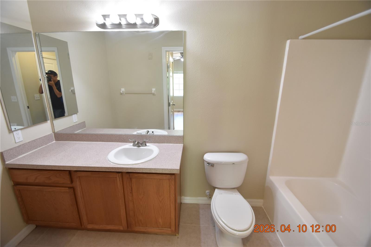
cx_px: 186
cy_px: 124
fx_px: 155
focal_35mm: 15
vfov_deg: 77.3
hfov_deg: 100.4
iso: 800
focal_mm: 10
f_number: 3.5
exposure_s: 1/90
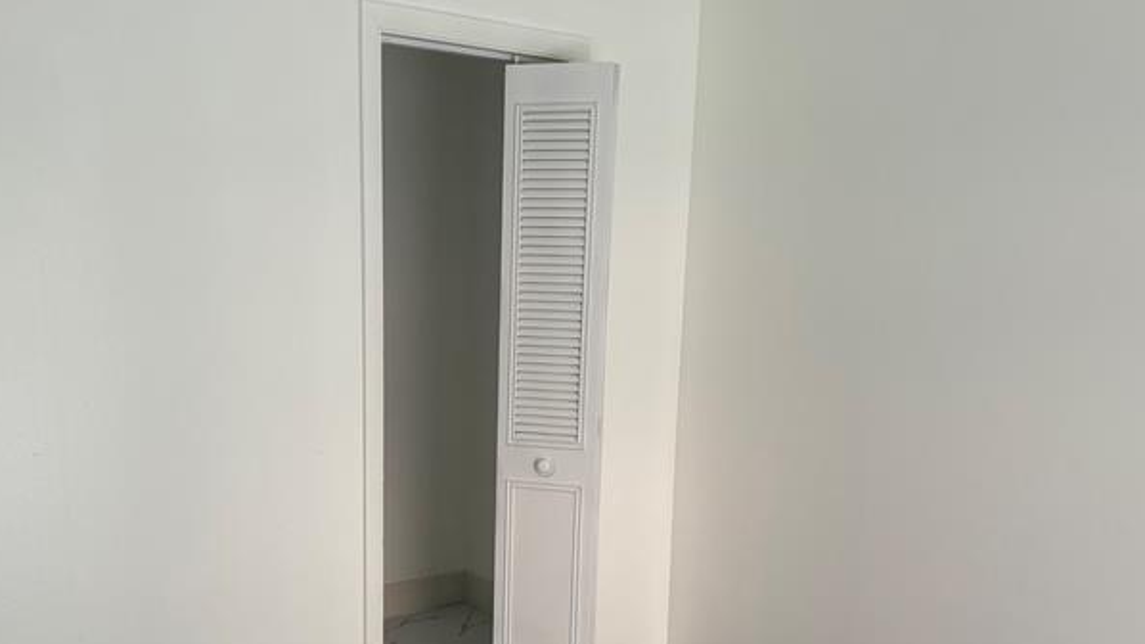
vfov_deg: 33.2
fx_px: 1062
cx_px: 477
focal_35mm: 35
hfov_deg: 56.3
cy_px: 466
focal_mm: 6.76
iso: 250
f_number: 1.78
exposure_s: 1/60
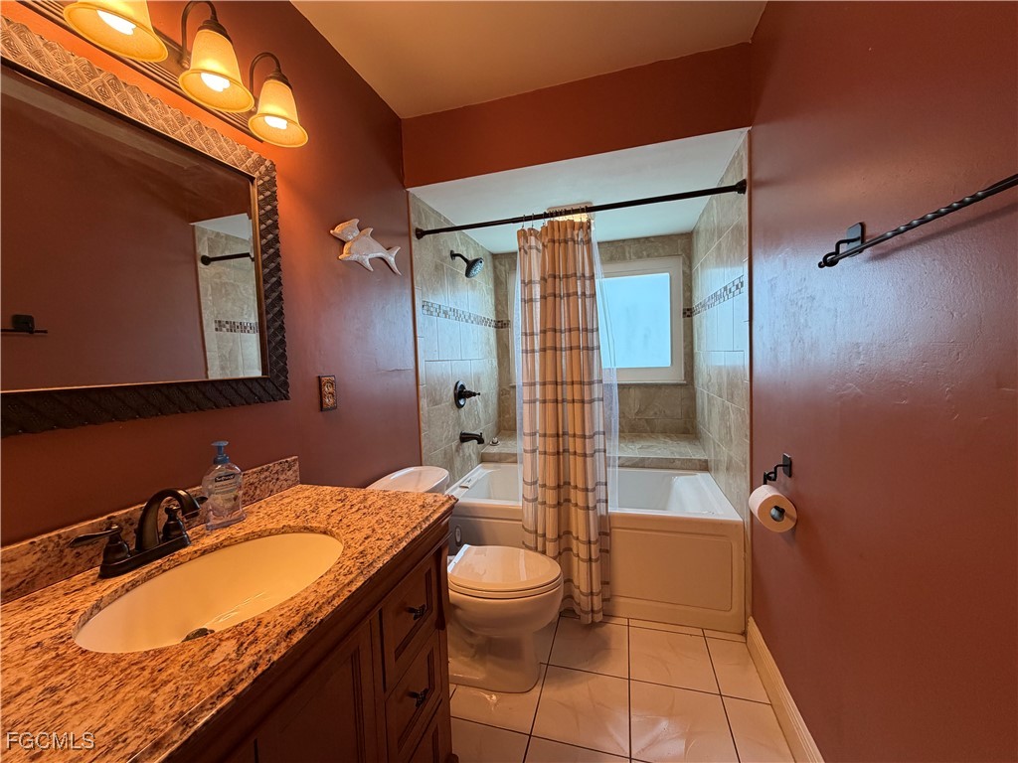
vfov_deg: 85.7
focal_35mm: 14
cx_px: 509
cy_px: 382
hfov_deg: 102.1
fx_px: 412
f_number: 2.2
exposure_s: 1/120
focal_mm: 2.22
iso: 320
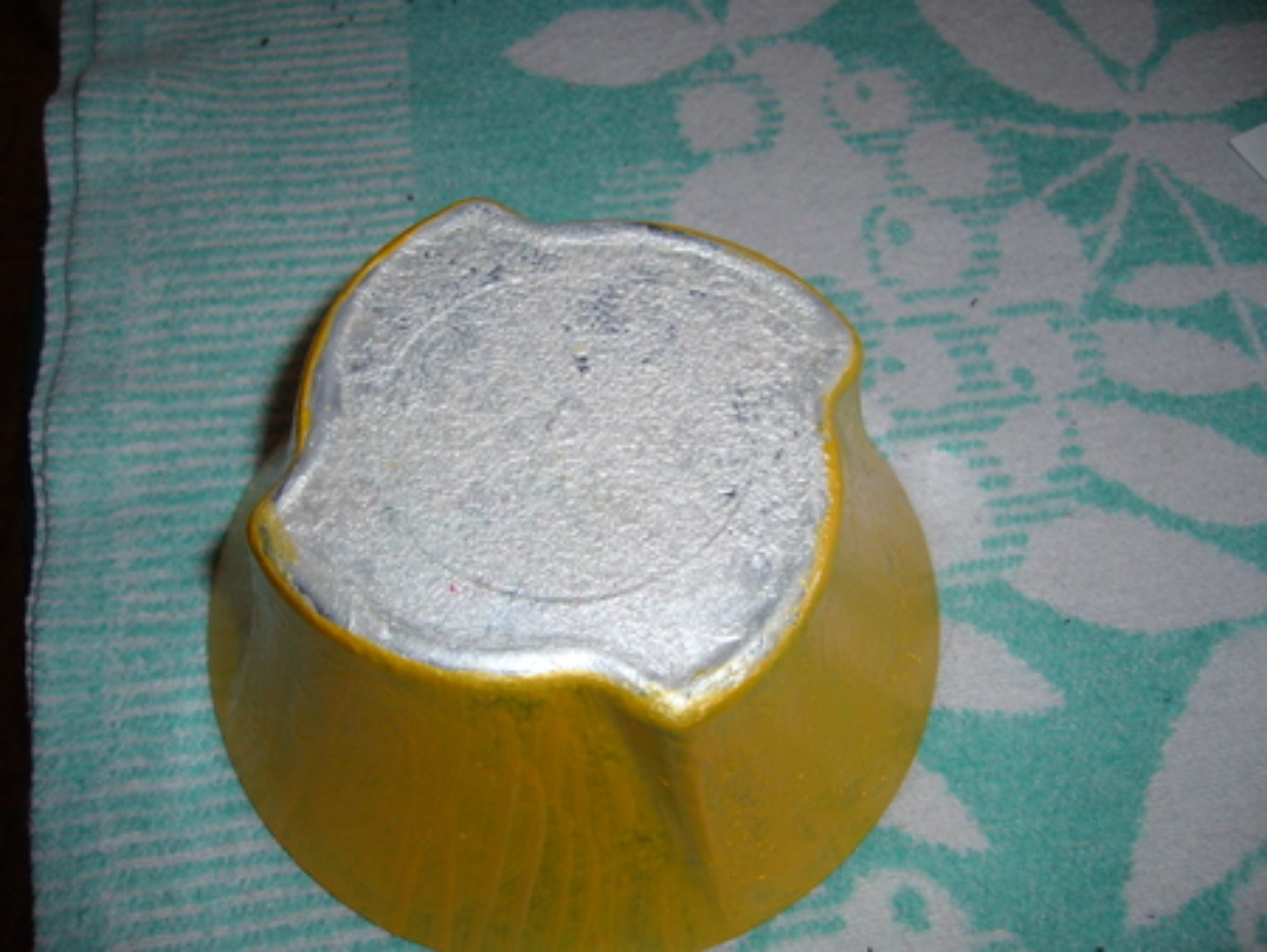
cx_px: 634
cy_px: 476
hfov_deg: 52.6
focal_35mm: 35
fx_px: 1282
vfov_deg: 40.7
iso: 100
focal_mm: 5.8
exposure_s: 1/30
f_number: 2.8
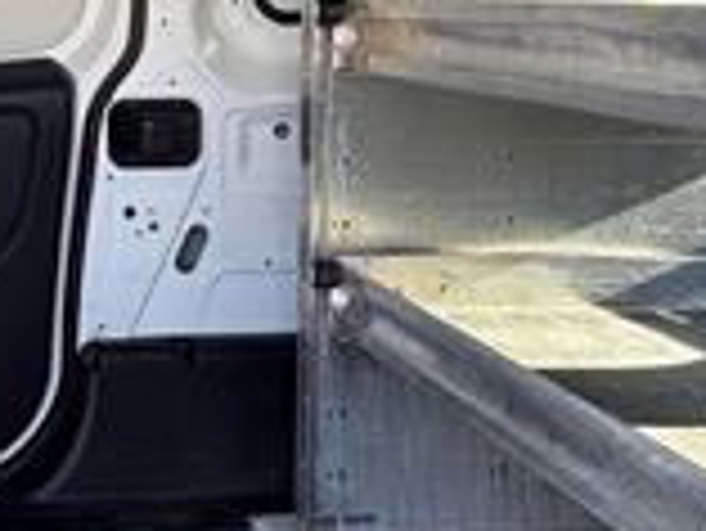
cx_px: -63
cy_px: 72
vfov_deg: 25.1
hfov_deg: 30.4
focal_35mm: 57
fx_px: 1163
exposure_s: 1/99
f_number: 2.2
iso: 80
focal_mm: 2.22
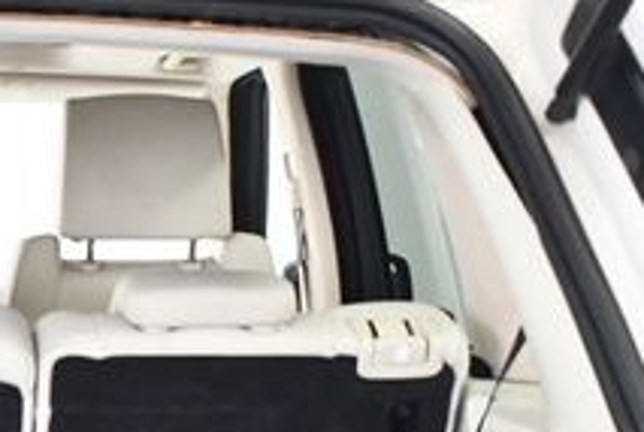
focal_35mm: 108
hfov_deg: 17.8
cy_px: 568
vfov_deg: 12.3
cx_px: -175
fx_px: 1936
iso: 3200
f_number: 3.5
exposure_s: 1/60
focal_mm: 18
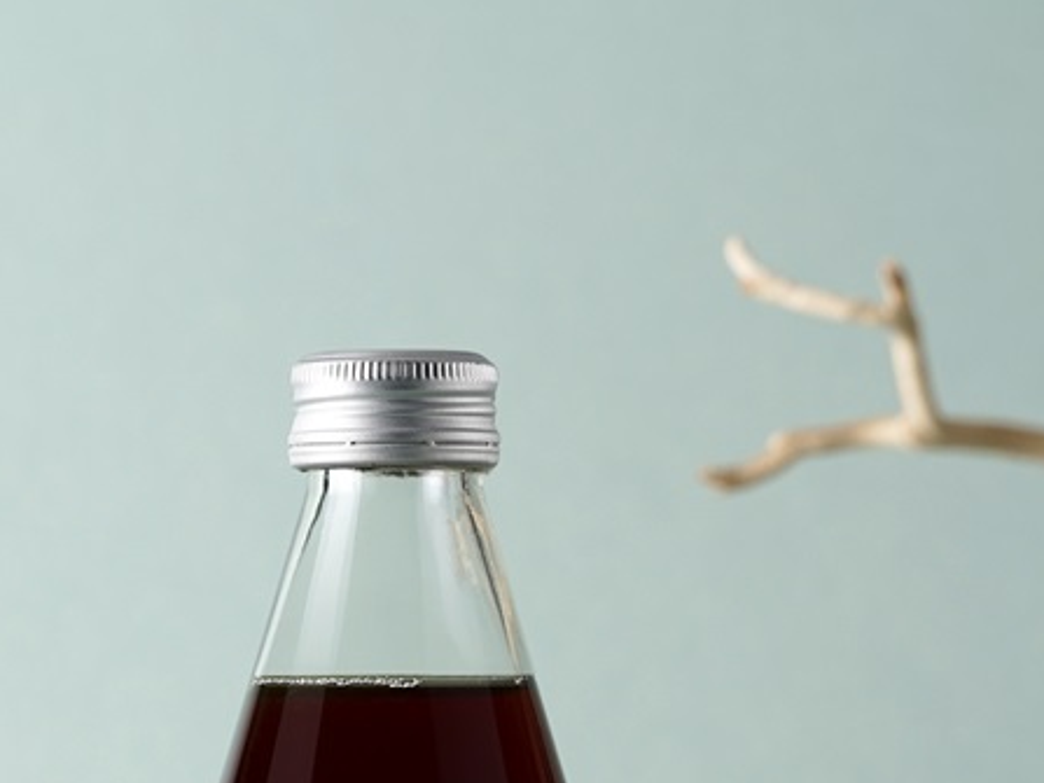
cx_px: 397
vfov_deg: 4.8
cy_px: 1032
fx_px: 9287
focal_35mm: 308
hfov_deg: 6.4
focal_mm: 90
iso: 100
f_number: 6.3
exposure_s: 1/125
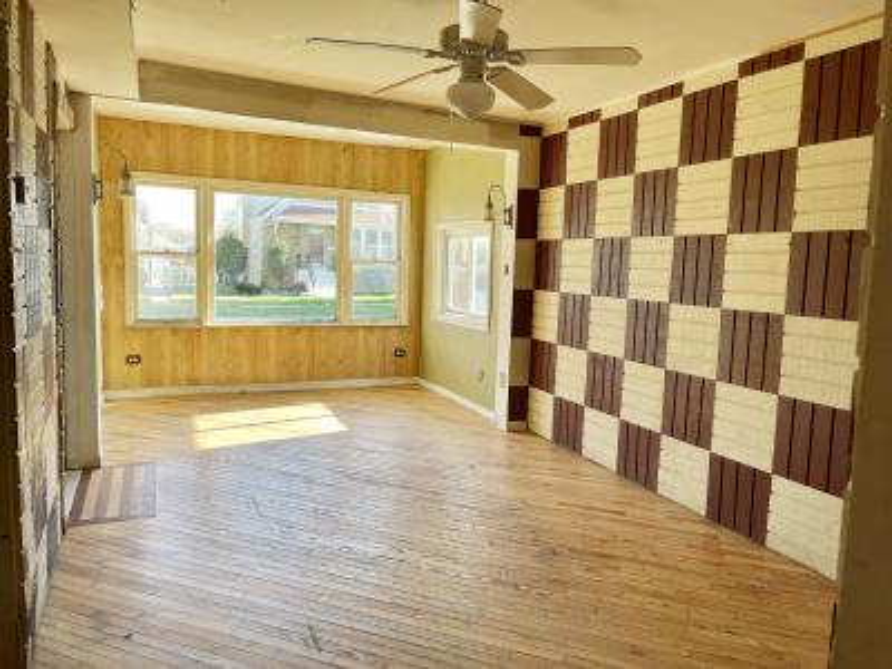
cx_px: 446
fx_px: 644
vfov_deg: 54.9
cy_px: 334
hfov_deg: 69.4
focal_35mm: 25
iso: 40
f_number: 1.6
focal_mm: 5.1
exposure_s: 1/121
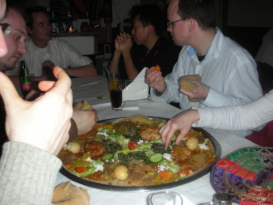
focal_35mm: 35
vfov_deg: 40.7
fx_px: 276
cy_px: 102
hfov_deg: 52.6
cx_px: 136
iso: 50
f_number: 3
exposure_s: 1/60.1
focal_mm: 5.8
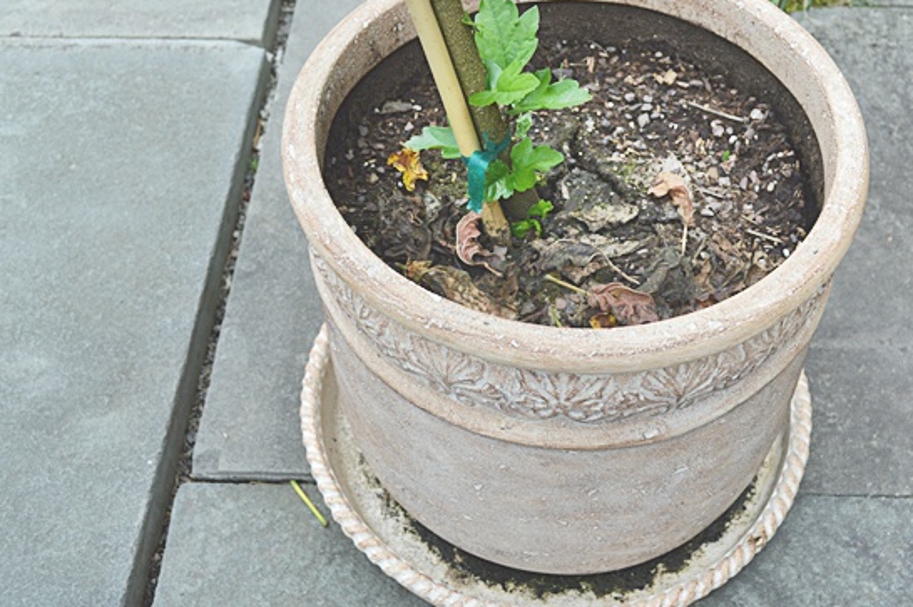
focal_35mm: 50
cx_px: 542
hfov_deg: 39.5
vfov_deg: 26.9
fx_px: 1267
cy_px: 273
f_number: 5.6
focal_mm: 26
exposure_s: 1/125
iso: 140
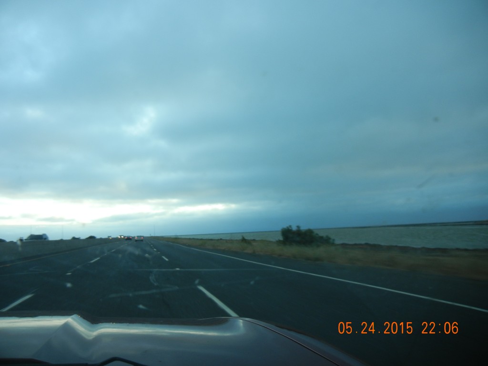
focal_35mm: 30
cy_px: 183
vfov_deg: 46.8
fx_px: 423
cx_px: 244
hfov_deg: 60.0
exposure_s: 1/74.6
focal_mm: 5.4
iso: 160
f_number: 3.5
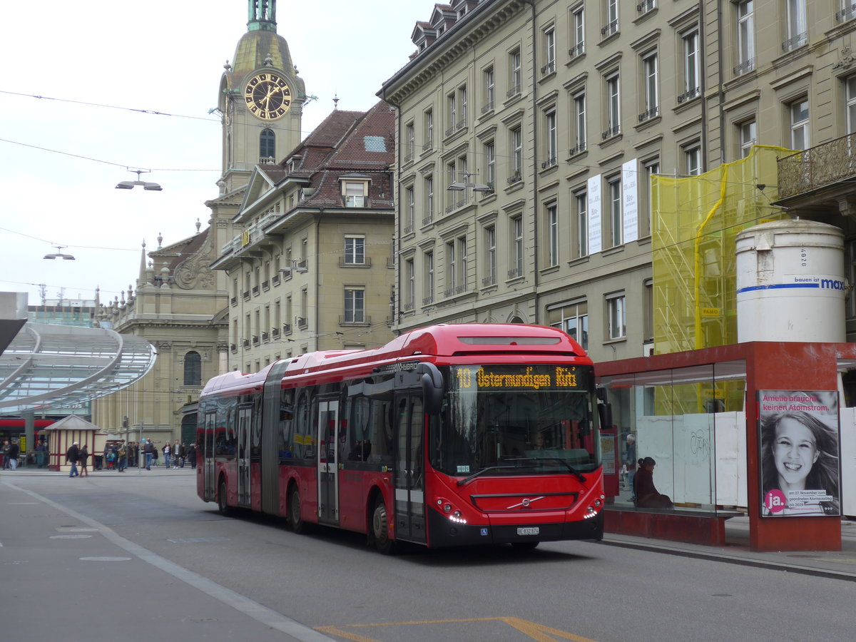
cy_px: 321
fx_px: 1533
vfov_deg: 23.7
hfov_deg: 31.2
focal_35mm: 62
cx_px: 428
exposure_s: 1/200
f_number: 3.7
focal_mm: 12.7
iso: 80
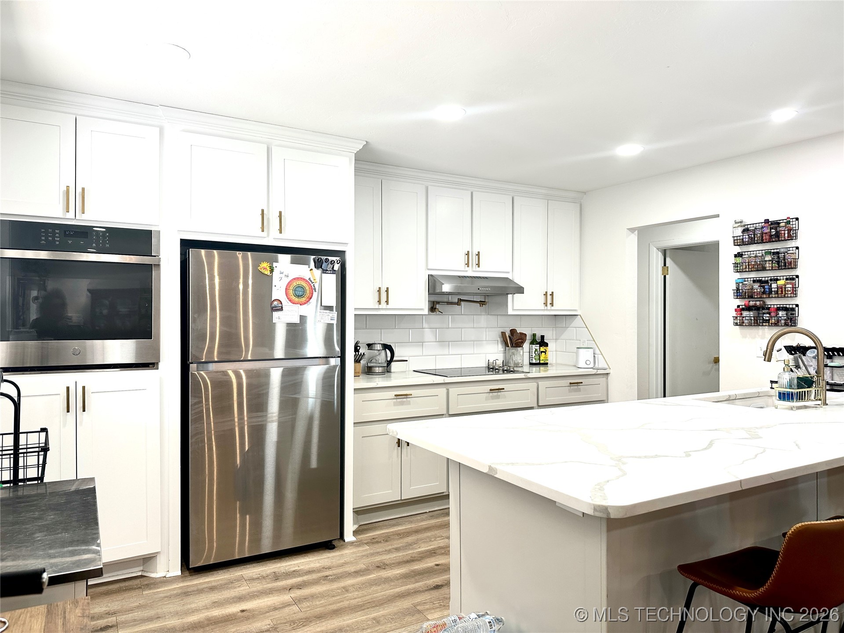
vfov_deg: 56.8
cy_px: 316
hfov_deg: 71.6
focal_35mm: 24
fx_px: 585
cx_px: 422
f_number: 1.78
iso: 100
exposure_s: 1/120
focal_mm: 6.86
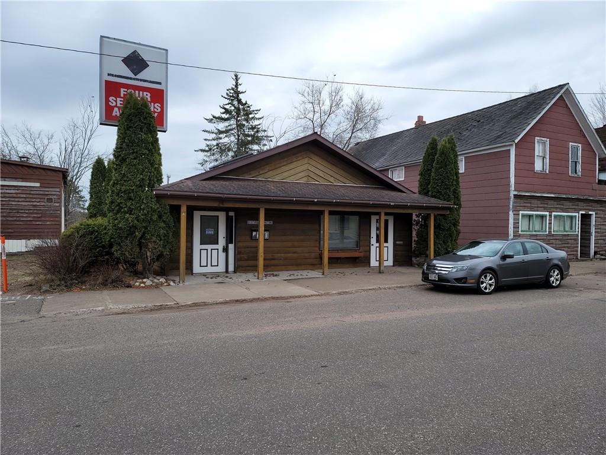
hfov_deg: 69.4
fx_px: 438
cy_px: 228
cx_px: 303
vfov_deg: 54.9
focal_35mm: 25
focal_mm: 7
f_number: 1.8
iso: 20
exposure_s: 1/924
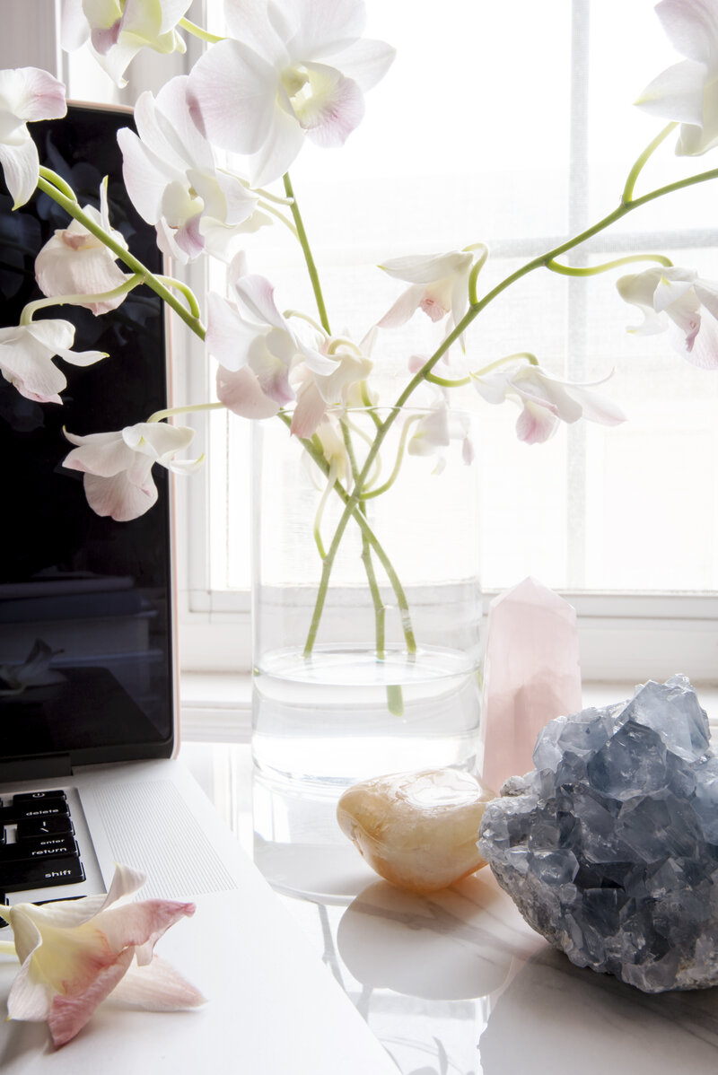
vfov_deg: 54.4
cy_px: 538
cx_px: 359
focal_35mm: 35
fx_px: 1046
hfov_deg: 37.9
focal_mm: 35
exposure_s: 1/2
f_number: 22
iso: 100
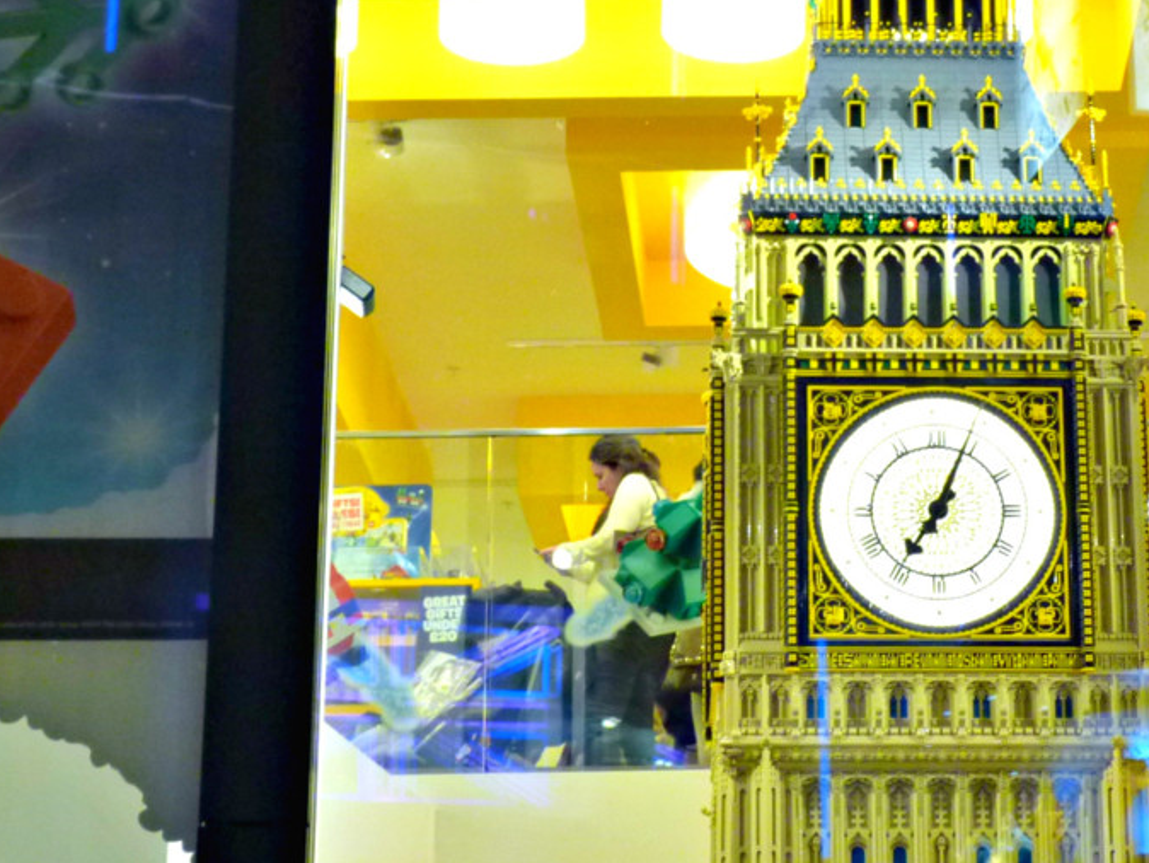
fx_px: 3088
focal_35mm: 93
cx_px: 878
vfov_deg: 15.9
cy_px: 309
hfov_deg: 20.9
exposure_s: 1/30
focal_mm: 8.7
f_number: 3.2
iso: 250
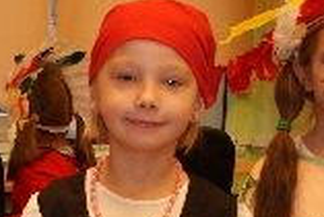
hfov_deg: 19.8
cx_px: 167
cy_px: 265
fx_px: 928
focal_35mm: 103
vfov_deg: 13.0
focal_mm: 18
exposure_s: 1/60
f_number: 5.6
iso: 400
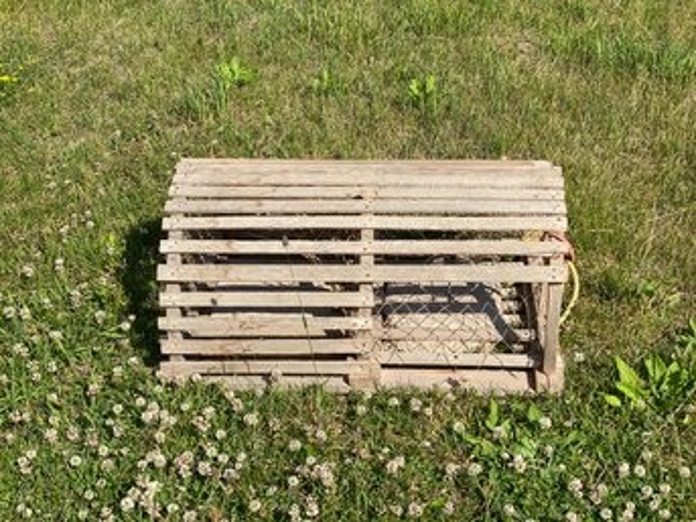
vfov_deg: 28.0
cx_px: 348
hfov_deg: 36.8
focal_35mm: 52
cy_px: 261
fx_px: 1045
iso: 20
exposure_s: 1/2083
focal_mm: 6
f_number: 2
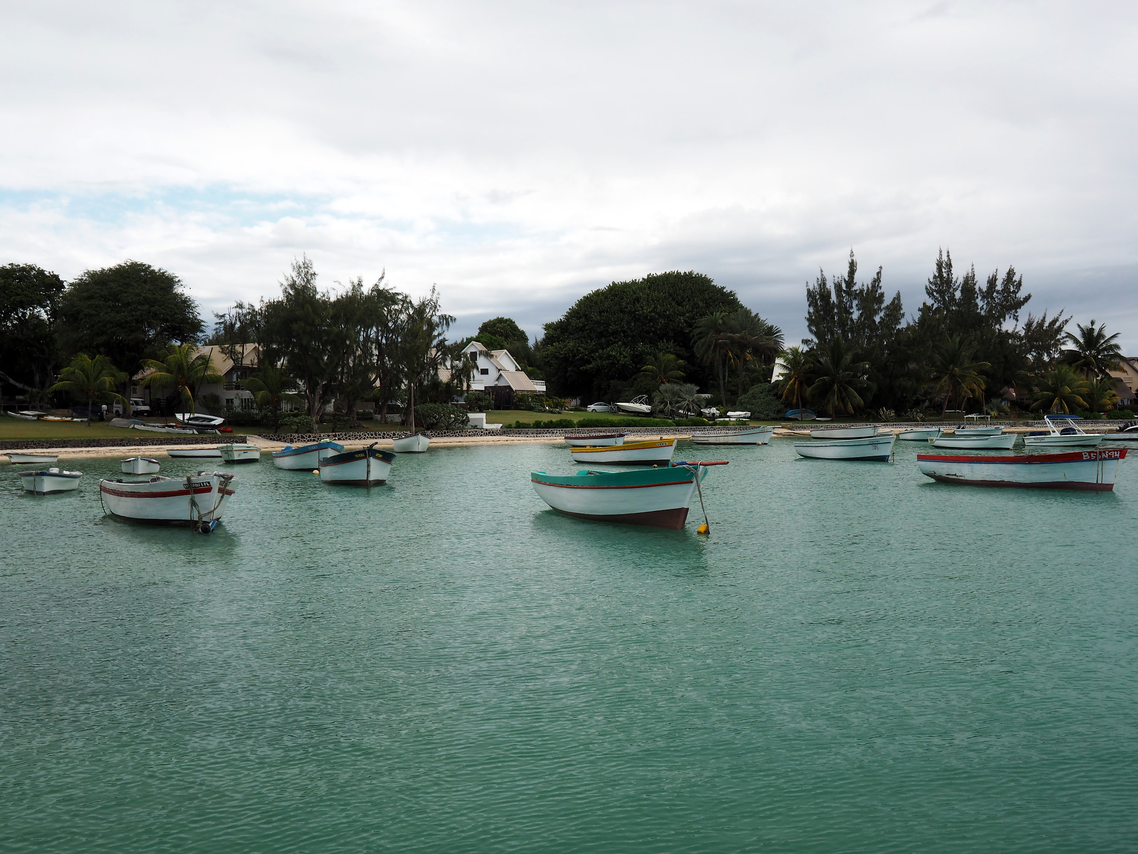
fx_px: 1183
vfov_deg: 39.7
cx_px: 569
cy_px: 427
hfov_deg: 51.4
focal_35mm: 36
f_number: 9
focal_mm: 18
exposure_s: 1/160
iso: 200
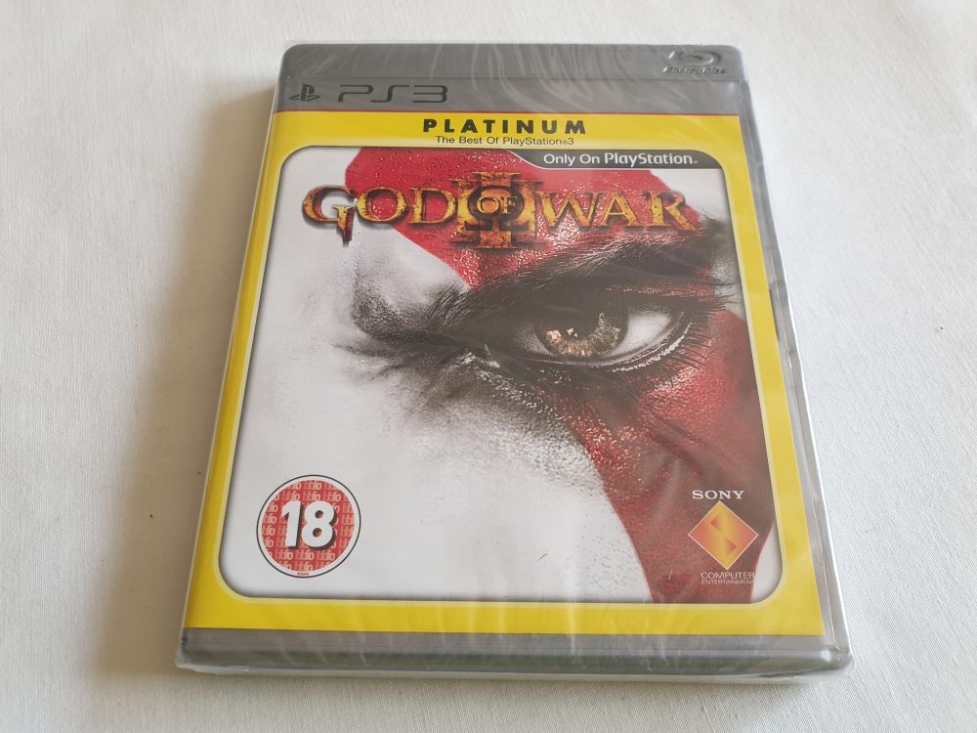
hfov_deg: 67.3
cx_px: 488
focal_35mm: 26
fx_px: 734
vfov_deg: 53.1
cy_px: 366
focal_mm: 4.3
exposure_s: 1/60
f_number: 2.4
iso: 200
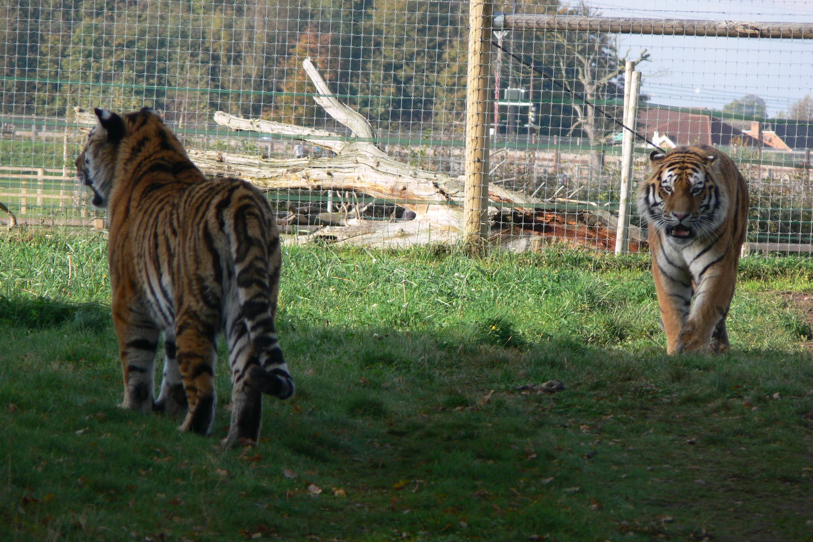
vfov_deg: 3.1
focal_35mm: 438
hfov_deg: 4.7
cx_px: 406
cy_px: 295
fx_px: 9891
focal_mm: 88.8
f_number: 5.6
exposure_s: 1/160
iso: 80
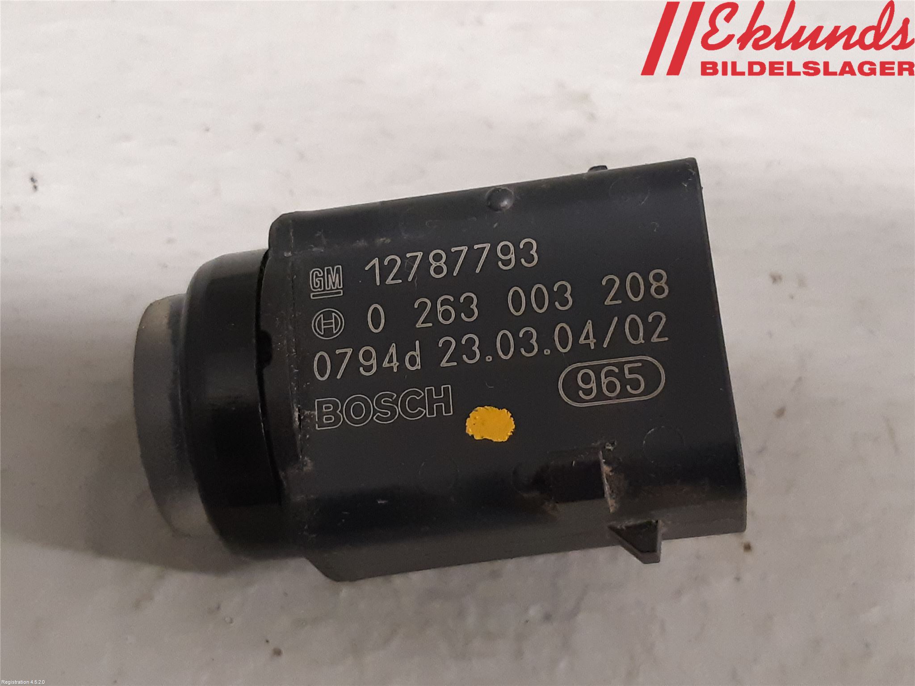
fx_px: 687
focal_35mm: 26
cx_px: 458
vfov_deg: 53.1
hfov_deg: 67.3
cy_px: 343
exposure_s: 1/50
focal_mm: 3.93
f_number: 1.7
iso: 320
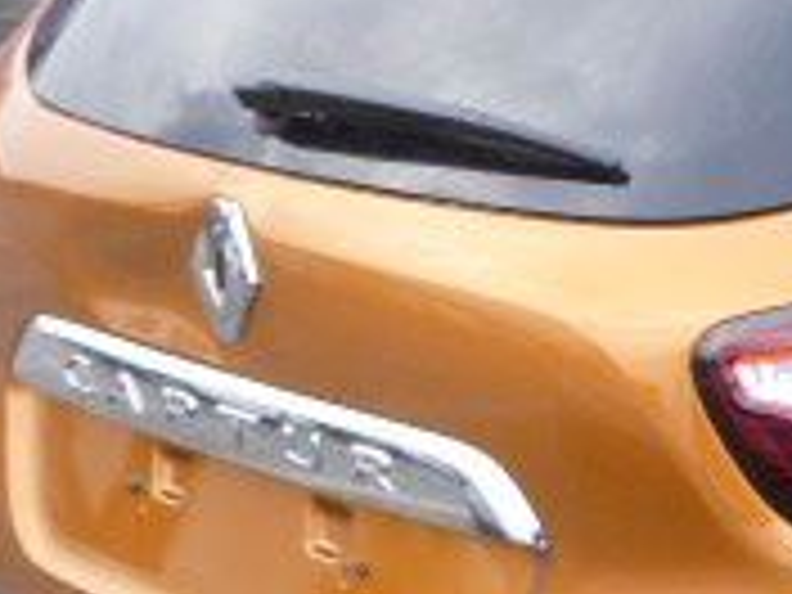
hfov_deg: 20.9
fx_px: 2082
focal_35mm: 91
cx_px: 778
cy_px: 454
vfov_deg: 16.1
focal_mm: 4.5
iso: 400
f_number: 3.9
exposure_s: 1/60
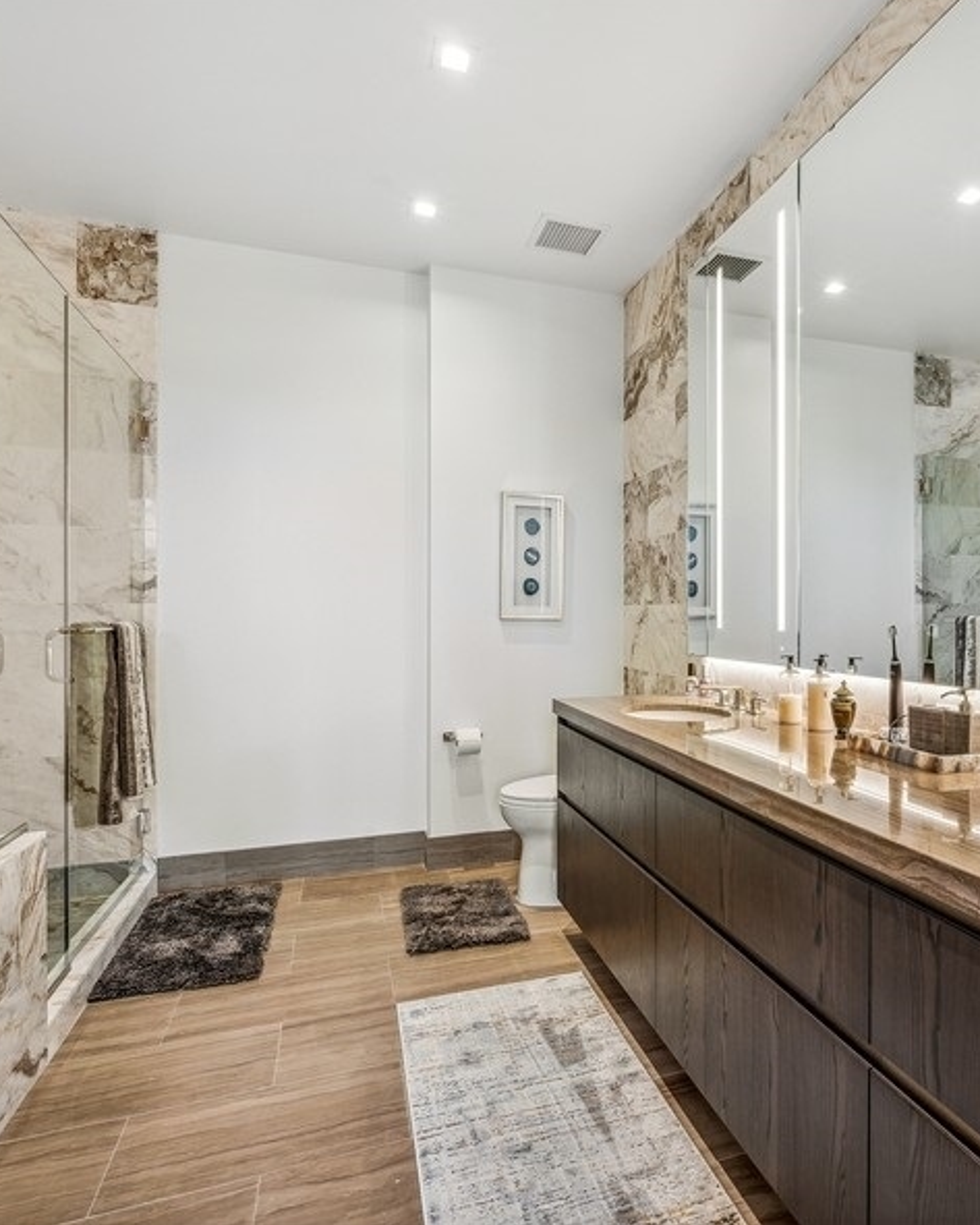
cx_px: 619
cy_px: 609
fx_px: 725
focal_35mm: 20
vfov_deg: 80.4
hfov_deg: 67.0
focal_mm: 14
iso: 200
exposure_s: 1/15
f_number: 9.5
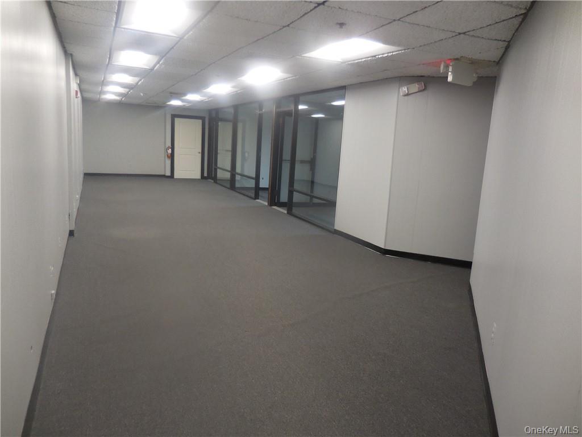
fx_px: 420
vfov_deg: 54.9
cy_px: 218
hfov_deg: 69.4
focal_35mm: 25
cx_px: 291
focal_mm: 4.5
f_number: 3.3
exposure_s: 1/30
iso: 250
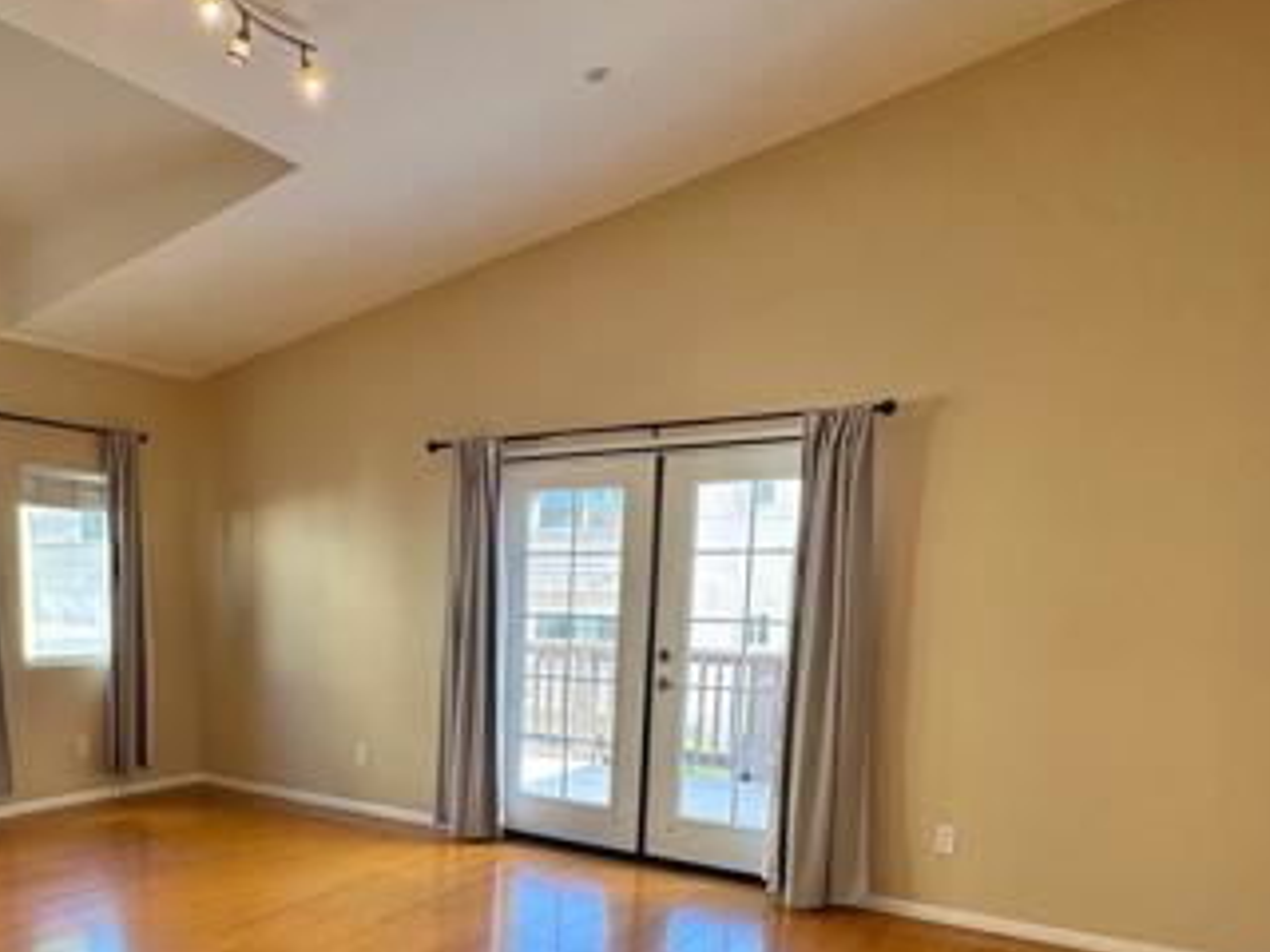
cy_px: 734
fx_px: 1027
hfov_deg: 61.7
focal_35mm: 28
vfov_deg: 47.6
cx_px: 413
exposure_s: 1/120
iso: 100
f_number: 2.2
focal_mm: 2.22
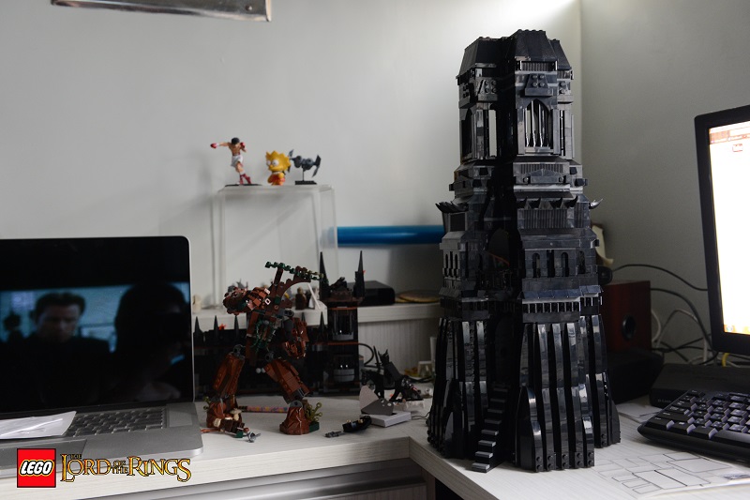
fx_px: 729
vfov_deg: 37.8
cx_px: 375
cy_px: 250
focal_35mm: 35
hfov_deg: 54.4
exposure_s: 1/20
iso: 1600
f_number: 5.6
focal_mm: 35
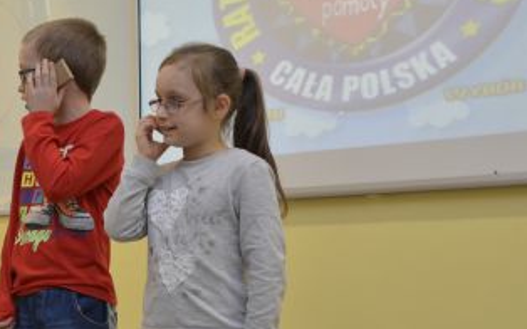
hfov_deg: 24.0
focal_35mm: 84
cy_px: 317
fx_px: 1207
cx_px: 54
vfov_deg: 15.3
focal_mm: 27
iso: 640
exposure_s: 1/100
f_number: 4
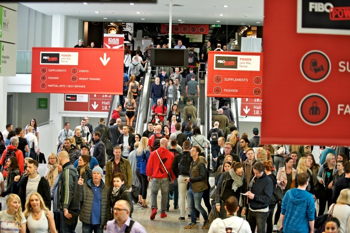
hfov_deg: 28.9
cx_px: 175
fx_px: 680
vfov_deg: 19.4
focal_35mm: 70
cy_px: 116
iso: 800
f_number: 3.2
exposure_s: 1/160
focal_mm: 70
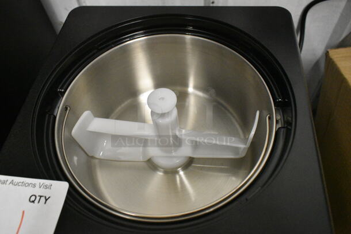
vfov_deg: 48.0
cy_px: 117
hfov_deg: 67.3
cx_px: 176
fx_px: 263
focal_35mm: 27
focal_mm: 18
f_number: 7.1
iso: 6400
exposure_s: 1/200
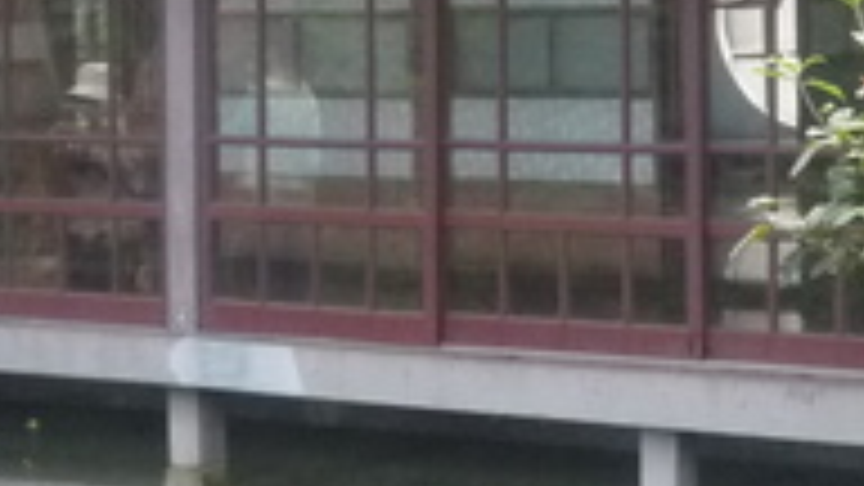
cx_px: 774
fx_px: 2497
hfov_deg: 19.3
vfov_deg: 11.0
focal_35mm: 109
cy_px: -18
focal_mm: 5.2
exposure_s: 1/400
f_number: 3.3
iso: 400
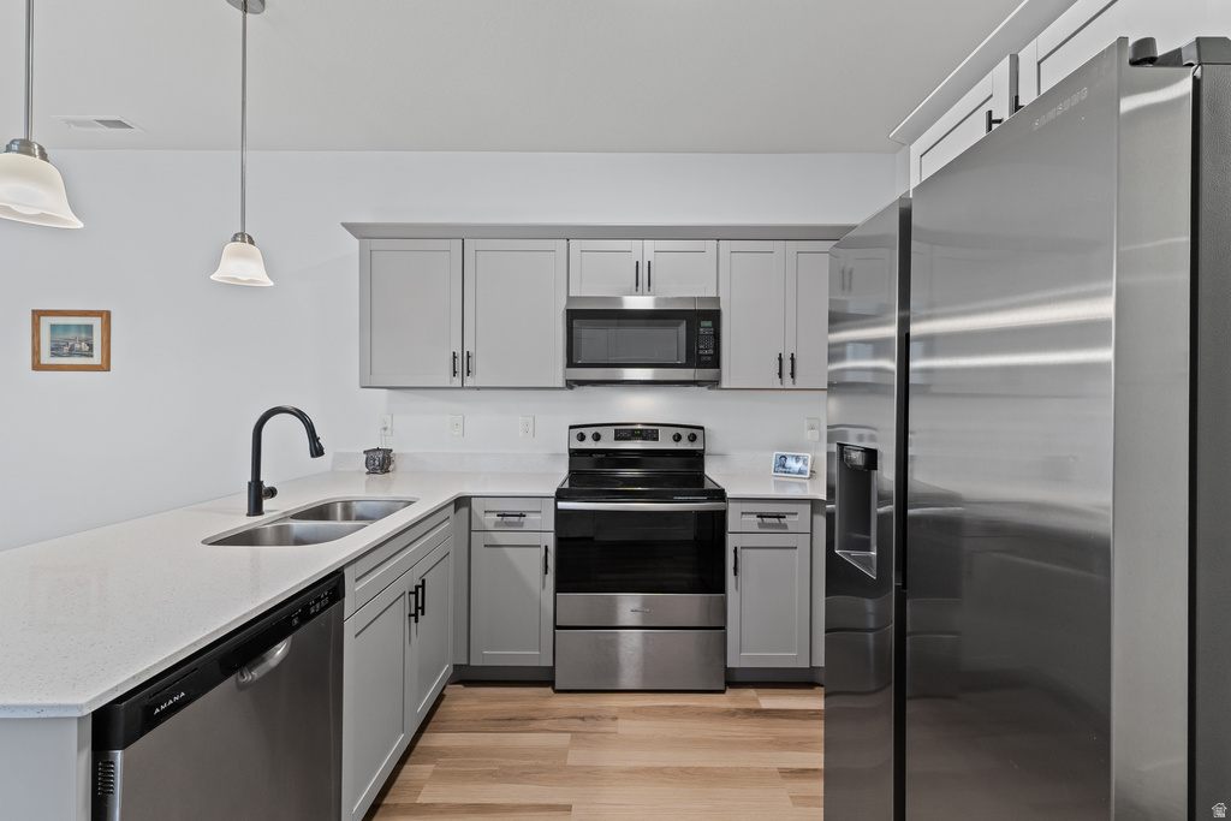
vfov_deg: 77.3
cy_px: 410
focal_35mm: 15
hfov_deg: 100.4
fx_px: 513
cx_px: 616
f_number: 8
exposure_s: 1/4
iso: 250
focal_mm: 10
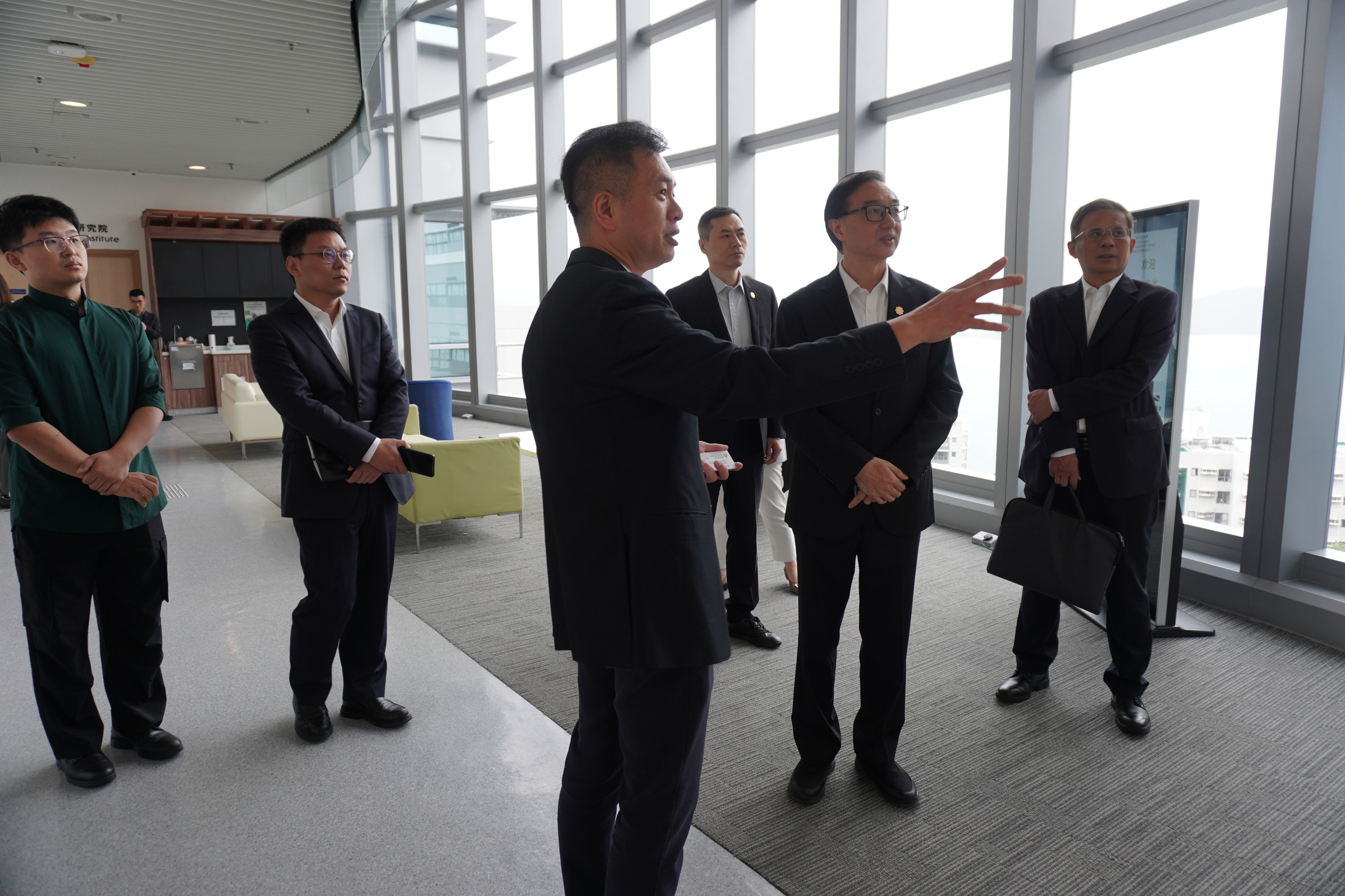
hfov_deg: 73.7
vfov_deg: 53.1
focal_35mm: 24
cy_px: 448
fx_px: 897
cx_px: 672
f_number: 4
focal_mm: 16
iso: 200
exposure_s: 1/60
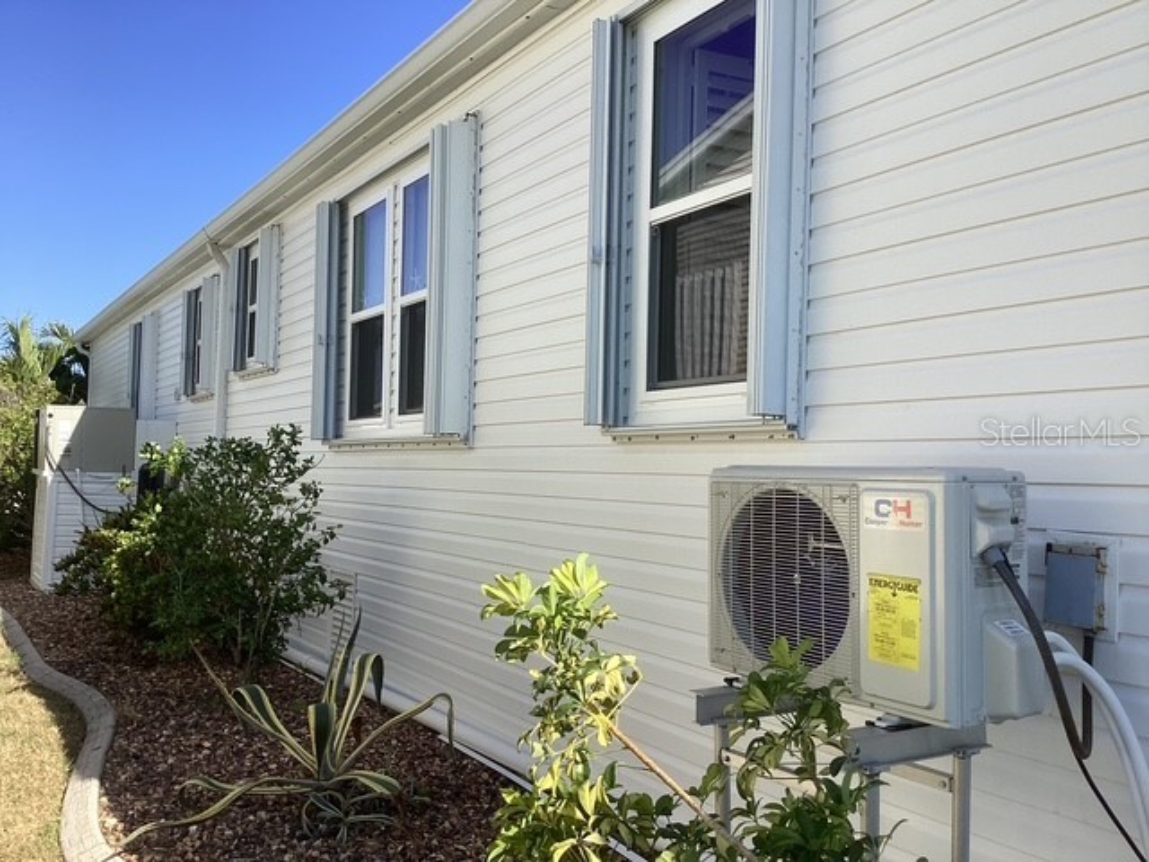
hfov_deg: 58.4
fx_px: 1029
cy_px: 431
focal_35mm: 31
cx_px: 574
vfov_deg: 45.4
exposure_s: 1/981
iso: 25
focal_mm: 3.3
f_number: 2.4
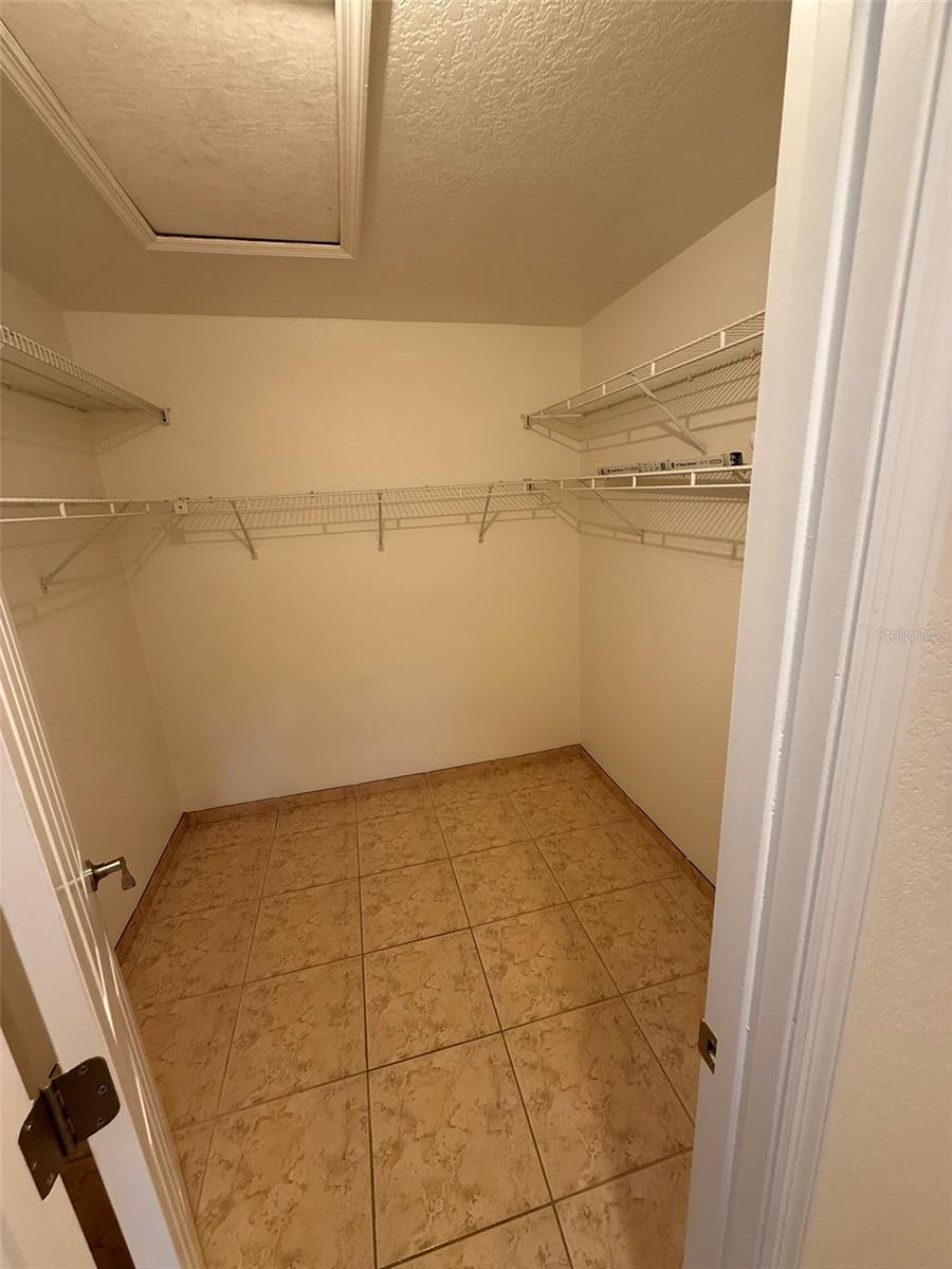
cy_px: 634
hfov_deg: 85.7
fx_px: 513
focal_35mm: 14
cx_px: 476
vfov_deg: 102.1
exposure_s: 1/60
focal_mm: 2.22
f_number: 2.2
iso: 200
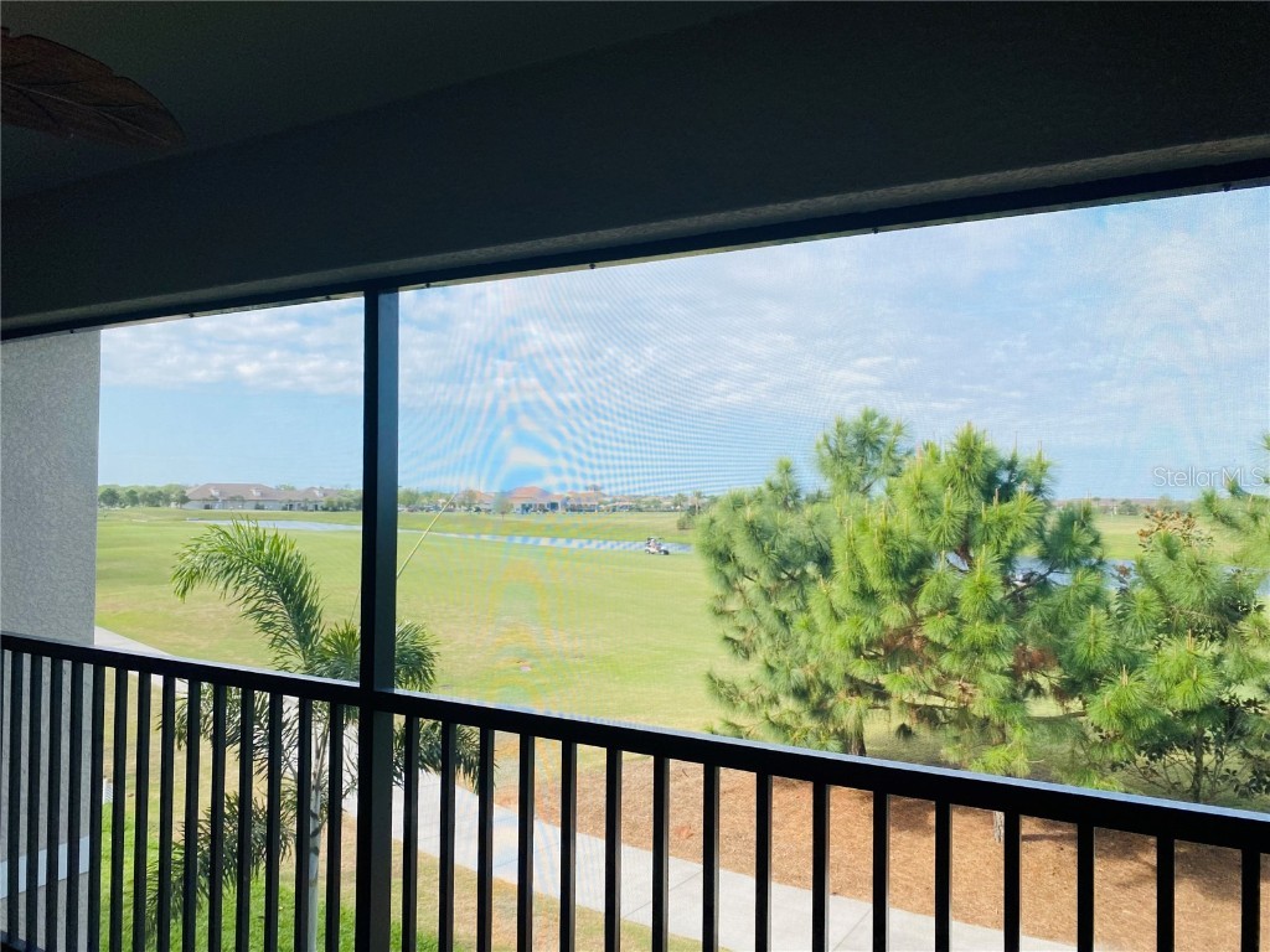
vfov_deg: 53.1
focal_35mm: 26
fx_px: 954
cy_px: 476
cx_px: 635
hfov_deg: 67.3
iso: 32
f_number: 1.8
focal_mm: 4.25
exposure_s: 1/1170
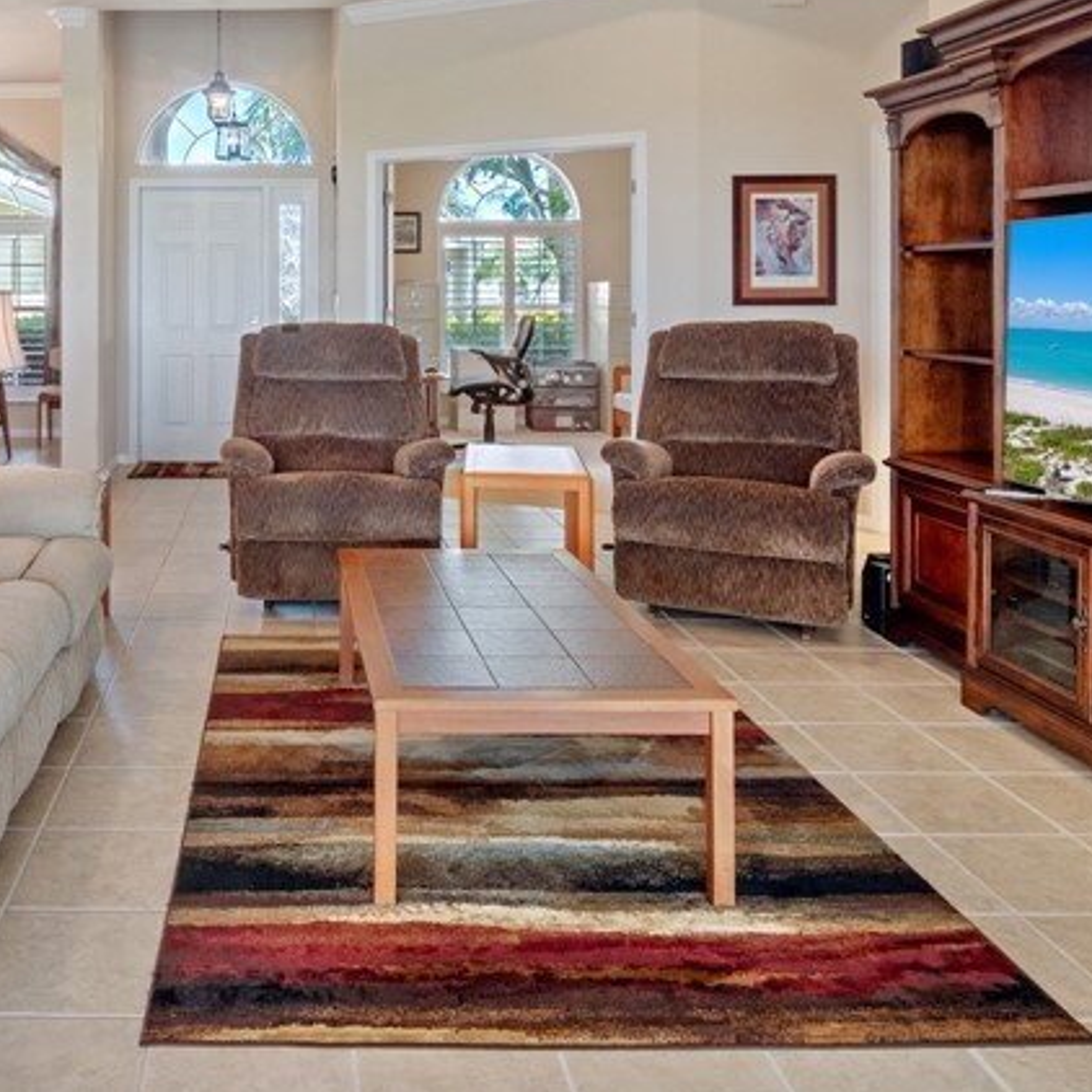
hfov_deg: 51.8
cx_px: 279
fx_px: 1071
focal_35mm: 30
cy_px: 298
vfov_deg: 52.1
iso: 200
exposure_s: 1/8
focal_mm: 7
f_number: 7.1
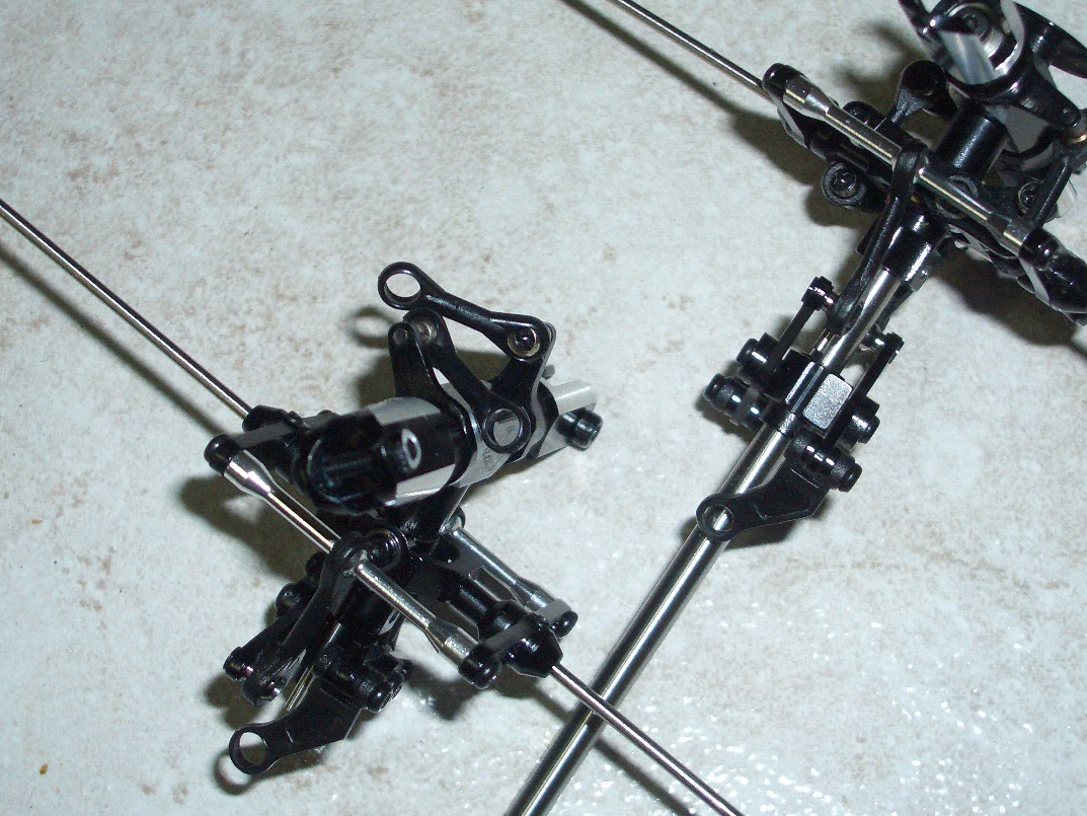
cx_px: 637
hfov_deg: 18.7
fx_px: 3298
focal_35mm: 105
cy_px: 391
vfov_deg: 14.1
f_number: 4.4
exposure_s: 1/60
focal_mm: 14.6
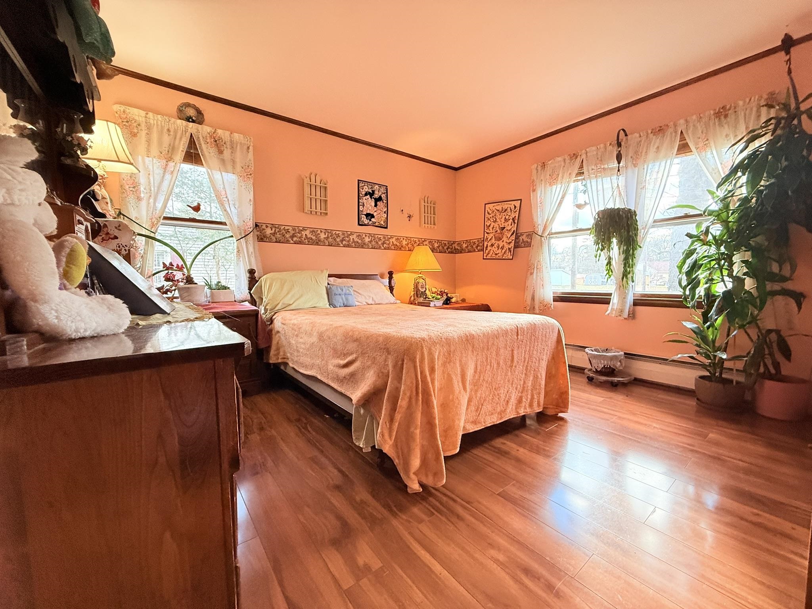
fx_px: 328
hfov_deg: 102.1
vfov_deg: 85.7
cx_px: 406
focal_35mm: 14
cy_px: 304
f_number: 2.2
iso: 320
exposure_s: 1/120
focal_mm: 2.22
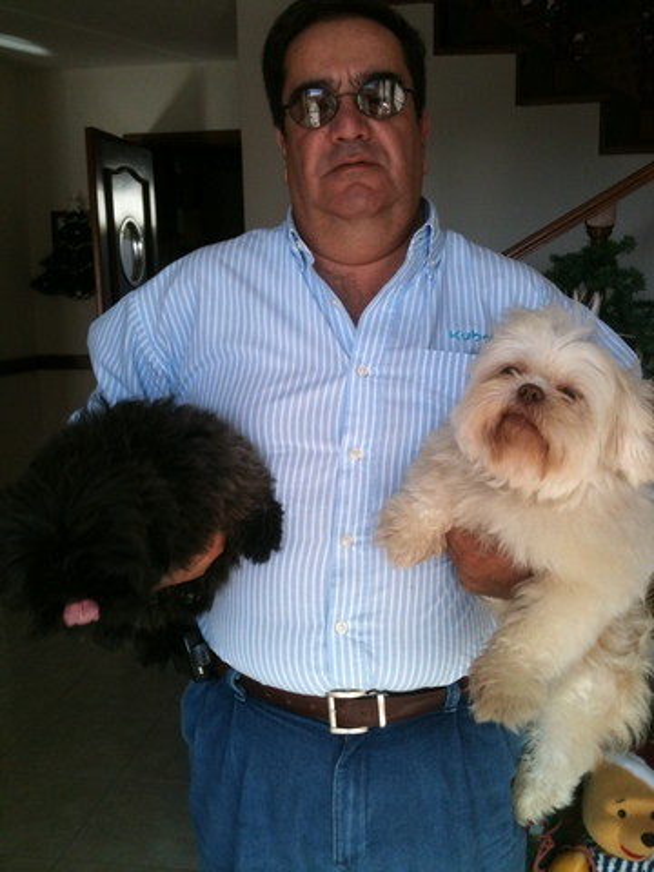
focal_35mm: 35
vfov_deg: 52.6
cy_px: 436
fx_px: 882
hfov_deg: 40.7
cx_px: 327
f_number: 2.8
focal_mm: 3.85
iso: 64
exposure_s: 1/126
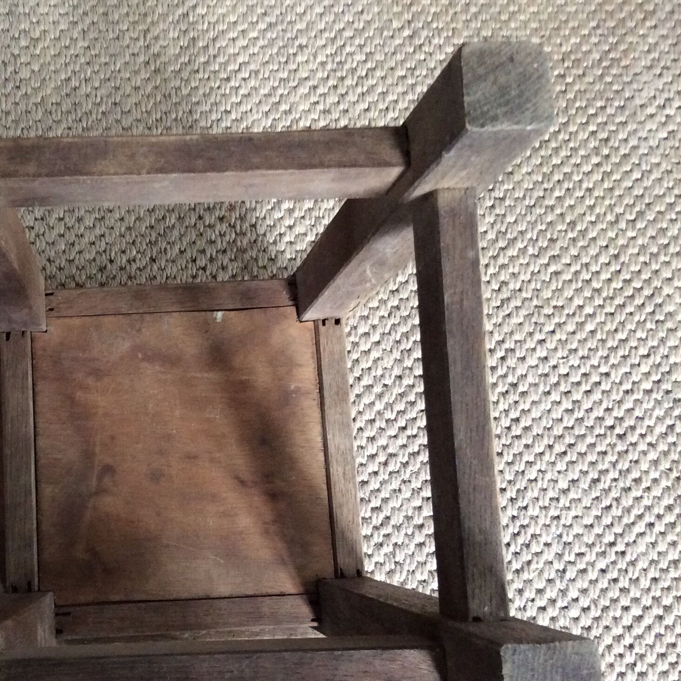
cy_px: 388
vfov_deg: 34.0
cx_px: 141
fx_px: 1113
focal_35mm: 50
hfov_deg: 33.1
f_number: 2.4
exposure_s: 1/25
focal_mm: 3.3
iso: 200
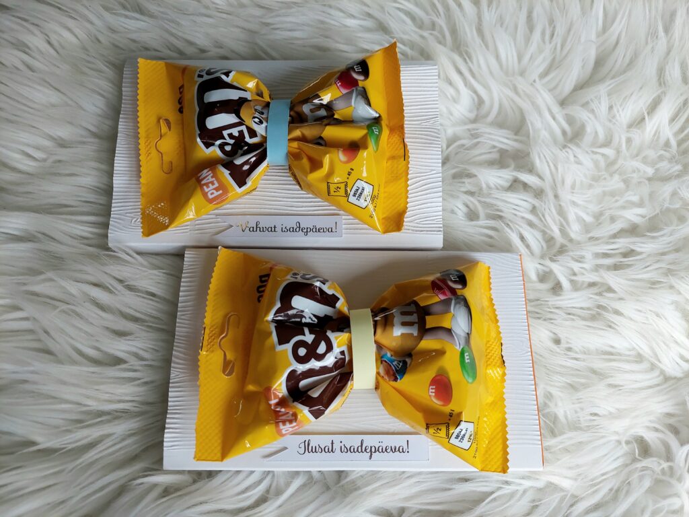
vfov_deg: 56.8
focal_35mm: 24
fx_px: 478
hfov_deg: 71.6
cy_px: 258
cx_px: 344
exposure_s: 1/100
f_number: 1.8
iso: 100
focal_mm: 5.23
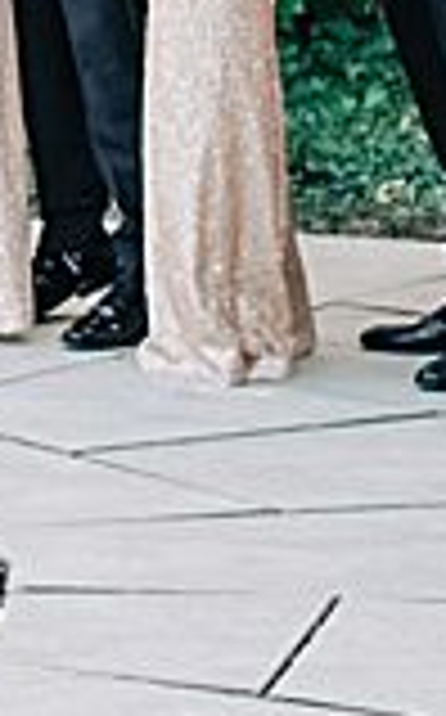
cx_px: -797
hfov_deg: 5.8
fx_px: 4115
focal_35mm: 211
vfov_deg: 9.4
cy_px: -637
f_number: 1.8
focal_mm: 35
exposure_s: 1/250
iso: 500
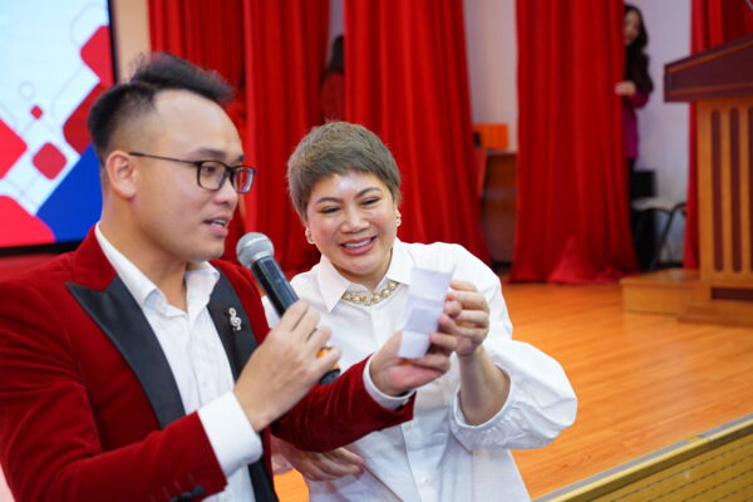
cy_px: 251
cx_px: 376
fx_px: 1067
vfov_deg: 26.5
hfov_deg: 38.9
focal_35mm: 51
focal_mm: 51
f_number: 3.5
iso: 800
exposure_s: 1/60
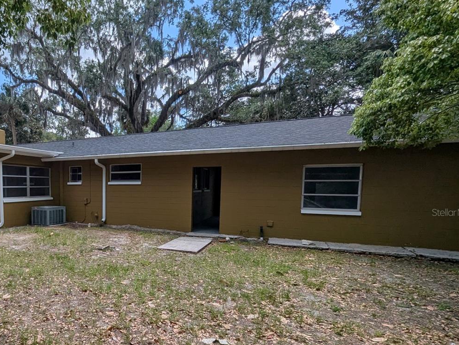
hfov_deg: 72.5
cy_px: 212
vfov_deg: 62.7
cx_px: 105
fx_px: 278
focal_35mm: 21
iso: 47
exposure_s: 1/1106
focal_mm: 1.95
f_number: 2.2
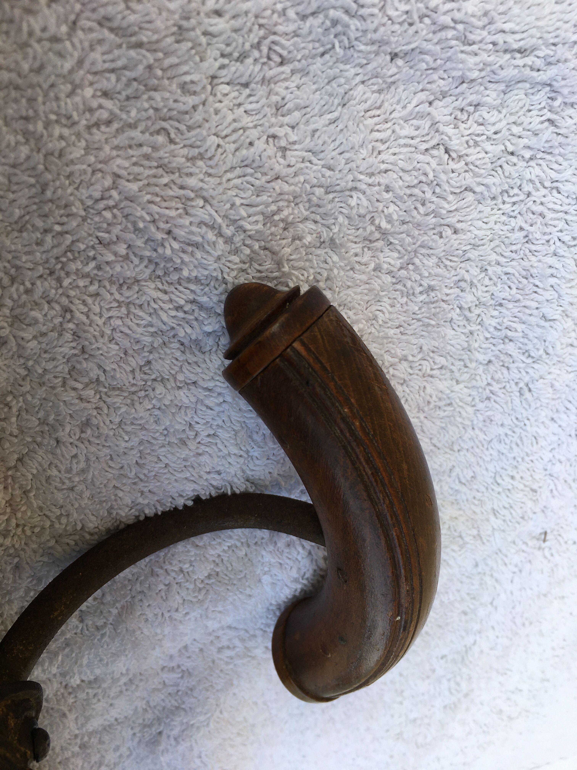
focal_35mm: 29
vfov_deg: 61.7
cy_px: 385
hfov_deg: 48.2
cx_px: 288
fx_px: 645
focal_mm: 4.15
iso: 25
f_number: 2.2
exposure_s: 1/384
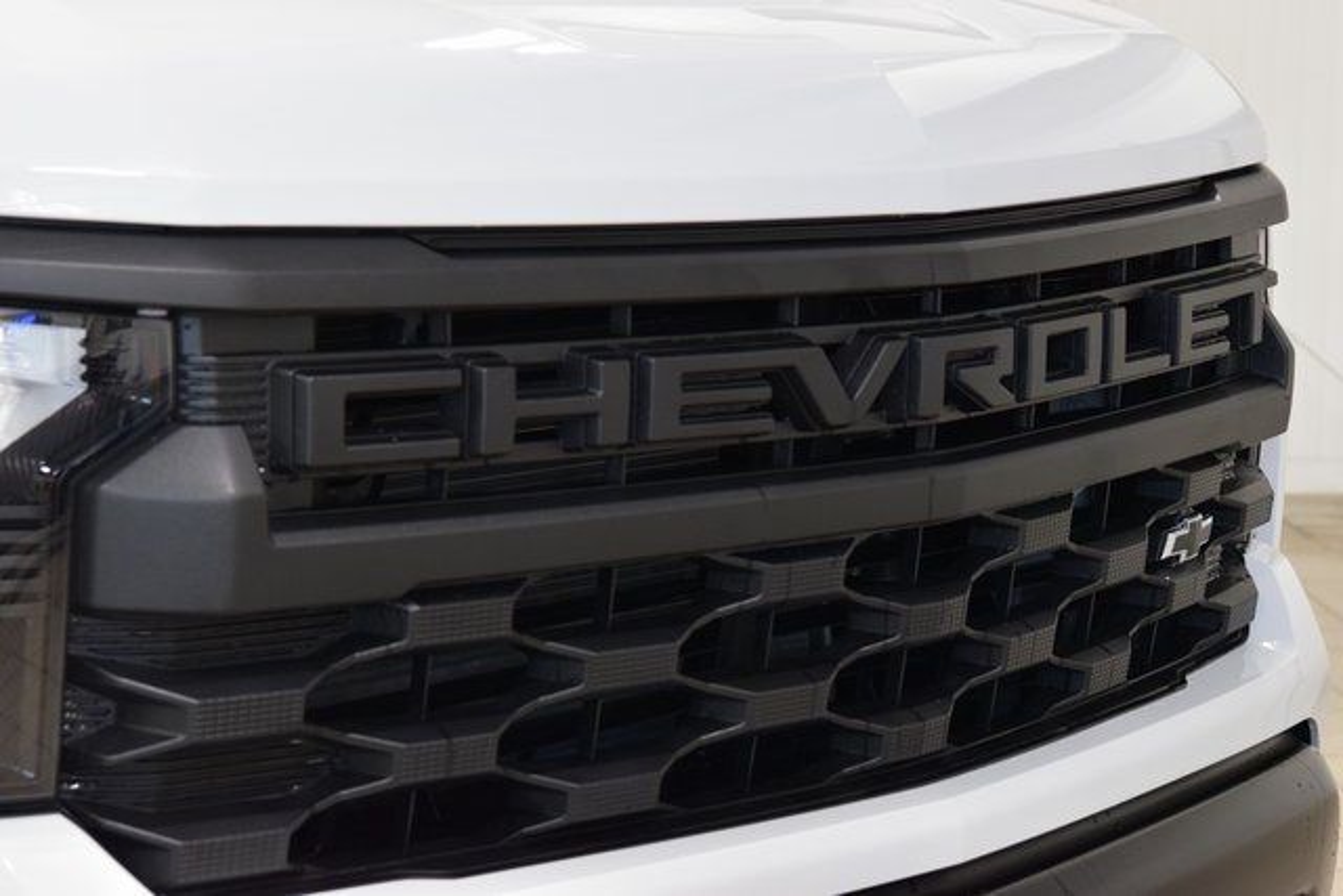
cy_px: 448
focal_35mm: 93
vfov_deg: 14.7
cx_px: 672
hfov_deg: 21.9
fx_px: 3470
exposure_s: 1/30
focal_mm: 62
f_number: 7.1
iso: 1000
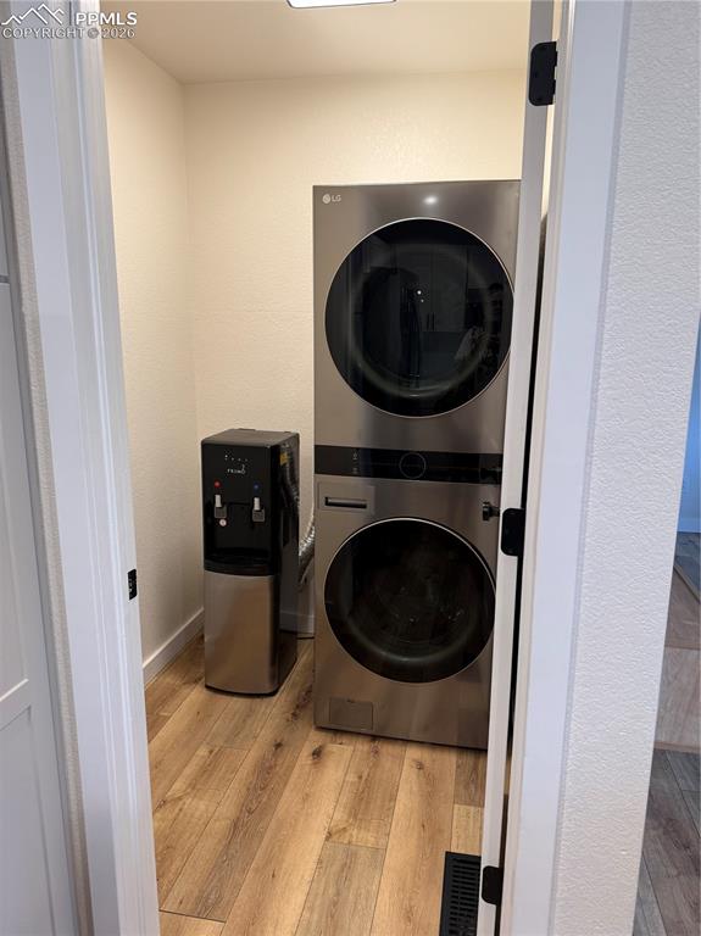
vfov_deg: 71.6
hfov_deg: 56.8
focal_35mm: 24
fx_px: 649
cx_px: 350
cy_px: 468
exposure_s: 1/60
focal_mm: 6.76
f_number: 1.78
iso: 125
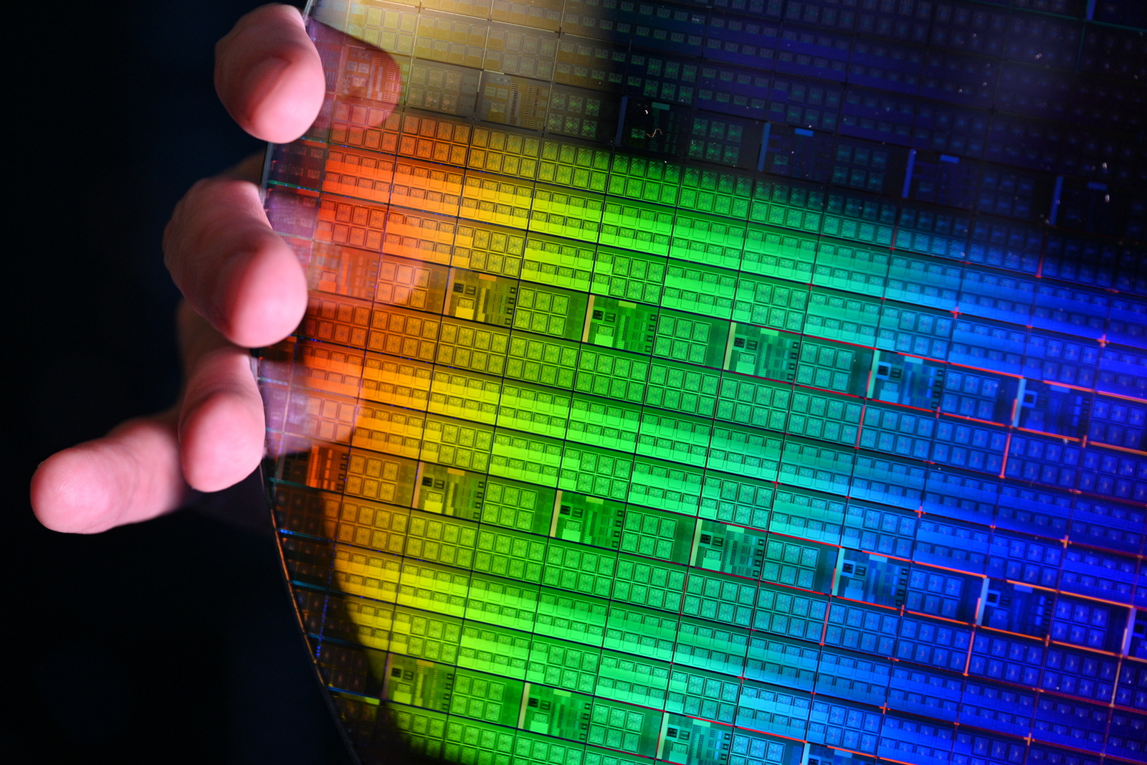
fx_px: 3823
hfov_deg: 17.1
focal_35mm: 120
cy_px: 382
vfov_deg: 11.4
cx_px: 574
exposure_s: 1/320
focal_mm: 120
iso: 640
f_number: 6.3
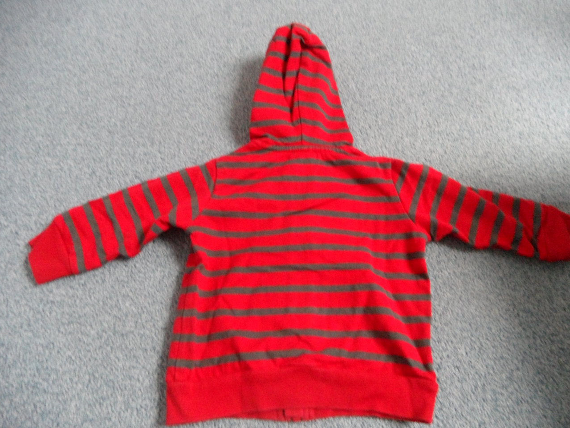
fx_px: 412
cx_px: 291
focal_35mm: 25
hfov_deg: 69.4
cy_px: 216
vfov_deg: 54.9
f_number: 2.9
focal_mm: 4.1
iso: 400
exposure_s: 1/15
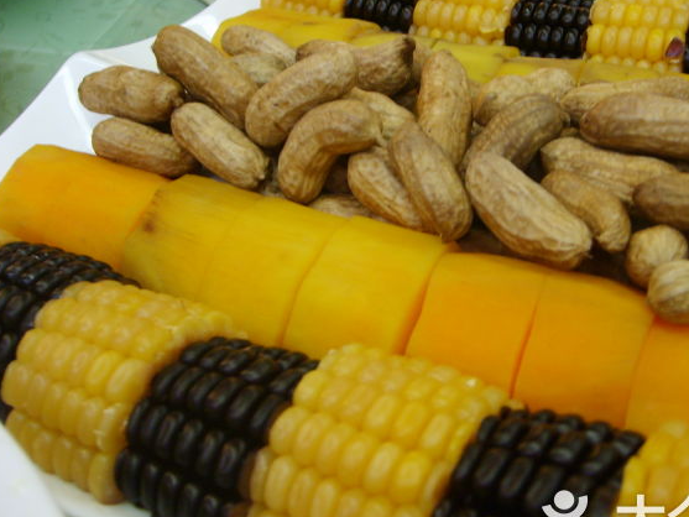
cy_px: 259
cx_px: 419
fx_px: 876
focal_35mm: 44
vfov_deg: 32.9
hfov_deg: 42.7
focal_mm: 5.8
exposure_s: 1/15
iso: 139
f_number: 2.8
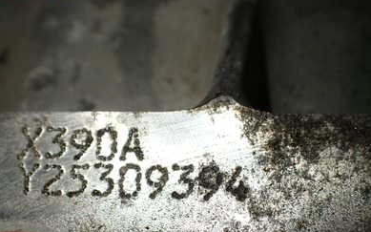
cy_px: 191
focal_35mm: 49
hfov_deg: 41.1
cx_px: 194
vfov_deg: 25.8
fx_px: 495
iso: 100
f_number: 3.2
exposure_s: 1/160
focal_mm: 5.4
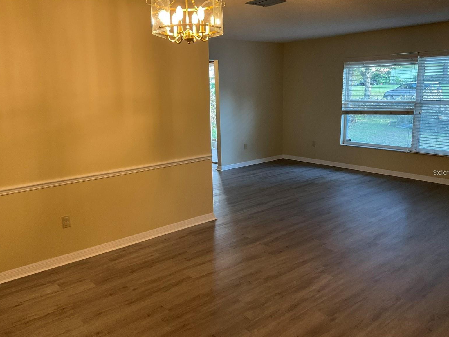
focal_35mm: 30
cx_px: 228
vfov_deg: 46.8
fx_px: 389
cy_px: 172
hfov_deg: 60.0
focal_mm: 3
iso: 100
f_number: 1.8
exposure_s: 1/60
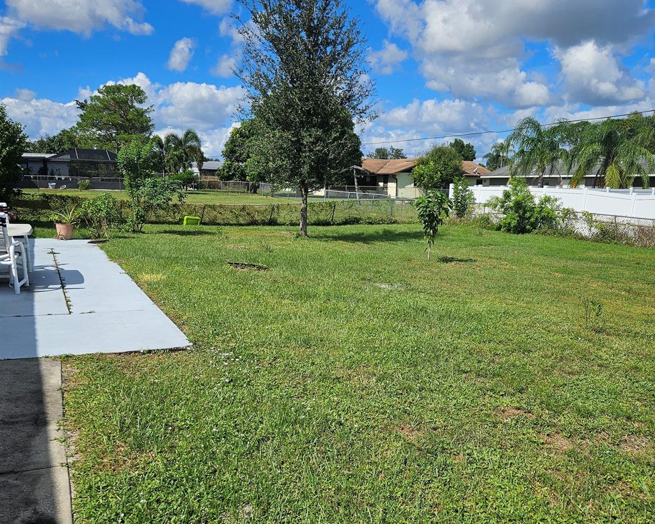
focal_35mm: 30
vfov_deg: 48.2
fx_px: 582
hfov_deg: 58.8
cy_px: 321
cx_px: 328
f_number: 1.8
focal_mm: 5.4
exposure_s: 1/3788
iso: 25
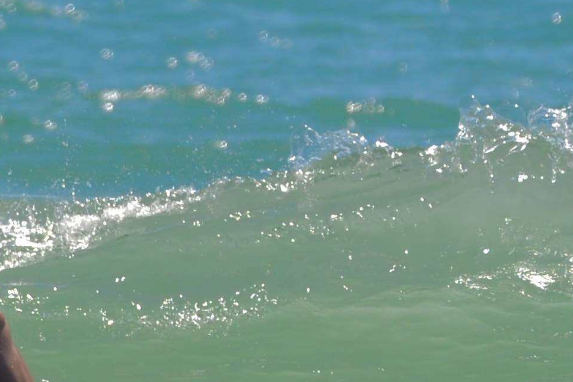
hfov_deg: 1.4
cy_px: 570
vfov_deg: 0.9
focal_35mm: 1472
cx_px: -325
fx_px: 23439
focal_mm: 360
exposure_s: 1/2000
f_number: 5.6
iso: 400
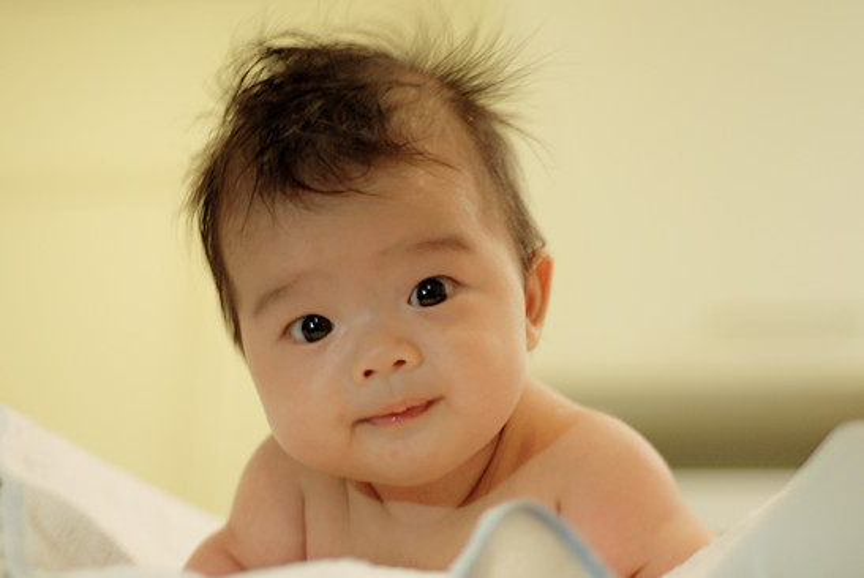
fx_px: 1802
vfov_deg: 18.2
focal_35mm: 75
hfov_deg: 27.0
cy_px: 289
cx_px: 432
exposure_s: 1/25
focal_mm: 50
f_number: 1.8
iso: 200
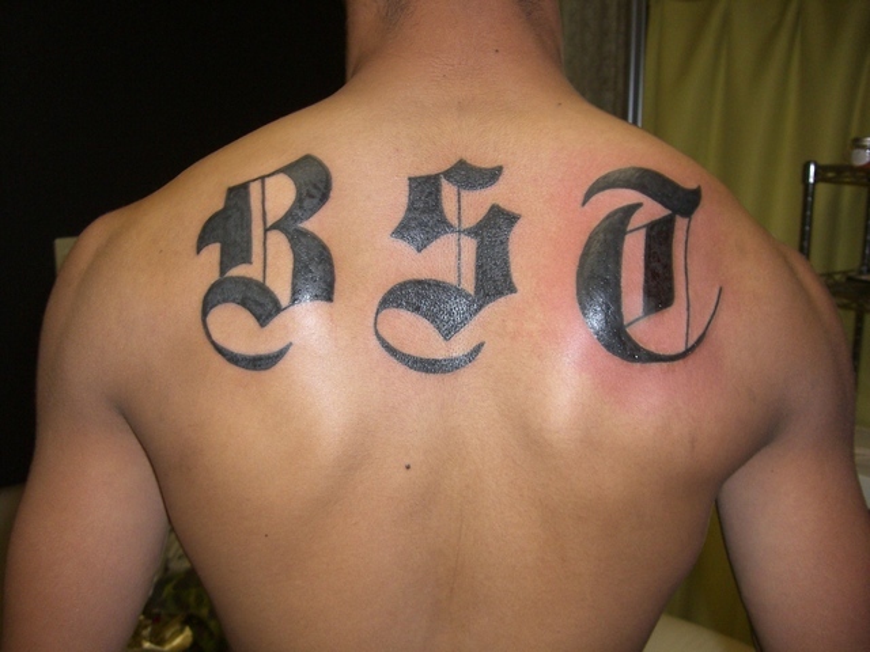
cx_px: 435
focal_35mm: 38
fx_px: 955
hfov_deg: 49.0
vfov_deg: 37.7
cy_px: 326
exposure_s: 1/60
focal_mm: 6.2
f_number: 2.7
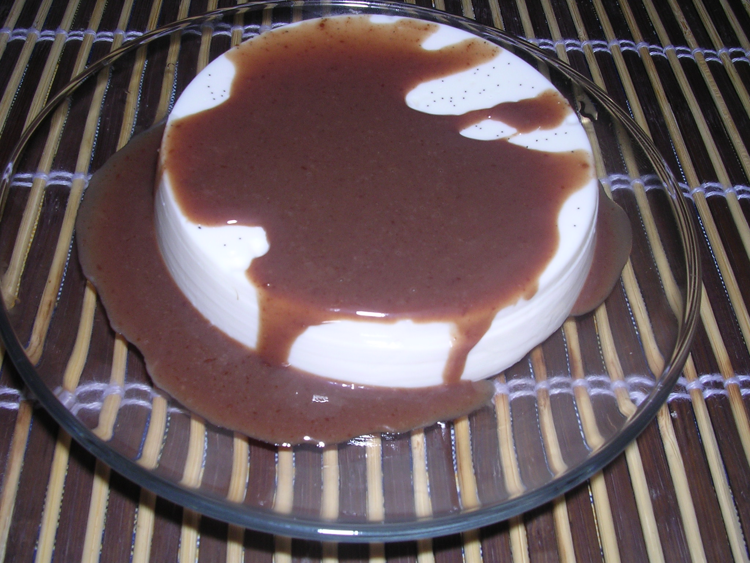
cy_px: 282
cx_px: 375
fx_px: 823
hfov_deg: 49.0
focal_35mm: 38
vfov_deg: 37.7
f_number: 5.6
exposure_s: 1/60.1
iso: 100
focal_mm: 5.8
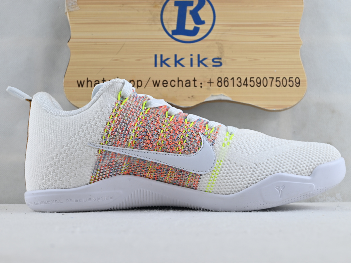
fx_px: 505
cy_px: 131
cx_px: 183
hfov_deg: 38.3
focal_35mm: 50
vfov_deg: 29.2
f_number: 4.8
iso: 100
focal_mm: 30.5
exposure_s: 1/50
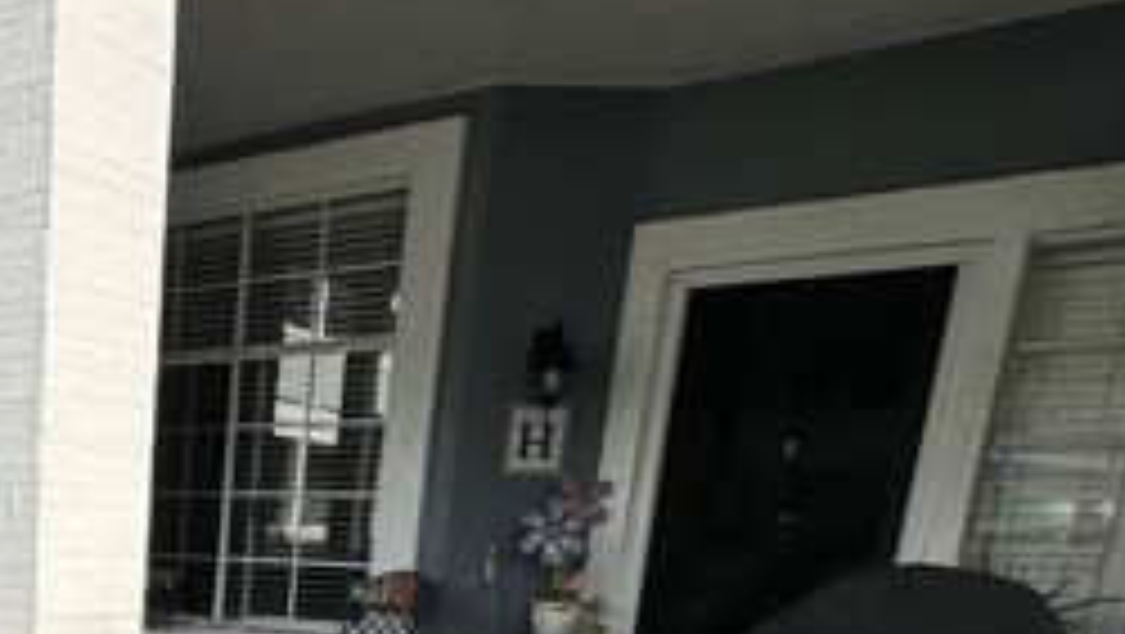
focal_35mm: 39
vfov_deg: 26.3
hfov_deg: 43.7
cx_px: -14
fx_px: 1164
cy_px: 805
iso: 40
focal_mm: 2.22
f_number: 2.2
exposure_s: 1/544
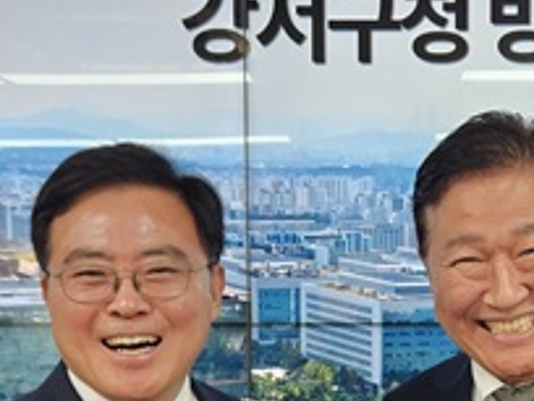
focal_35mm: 79
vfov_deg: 18.3
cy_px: 387
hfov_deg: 24.5
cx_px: 387
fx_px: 1219
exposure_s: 1/120
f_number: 1.8
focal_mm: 5.4
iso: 125
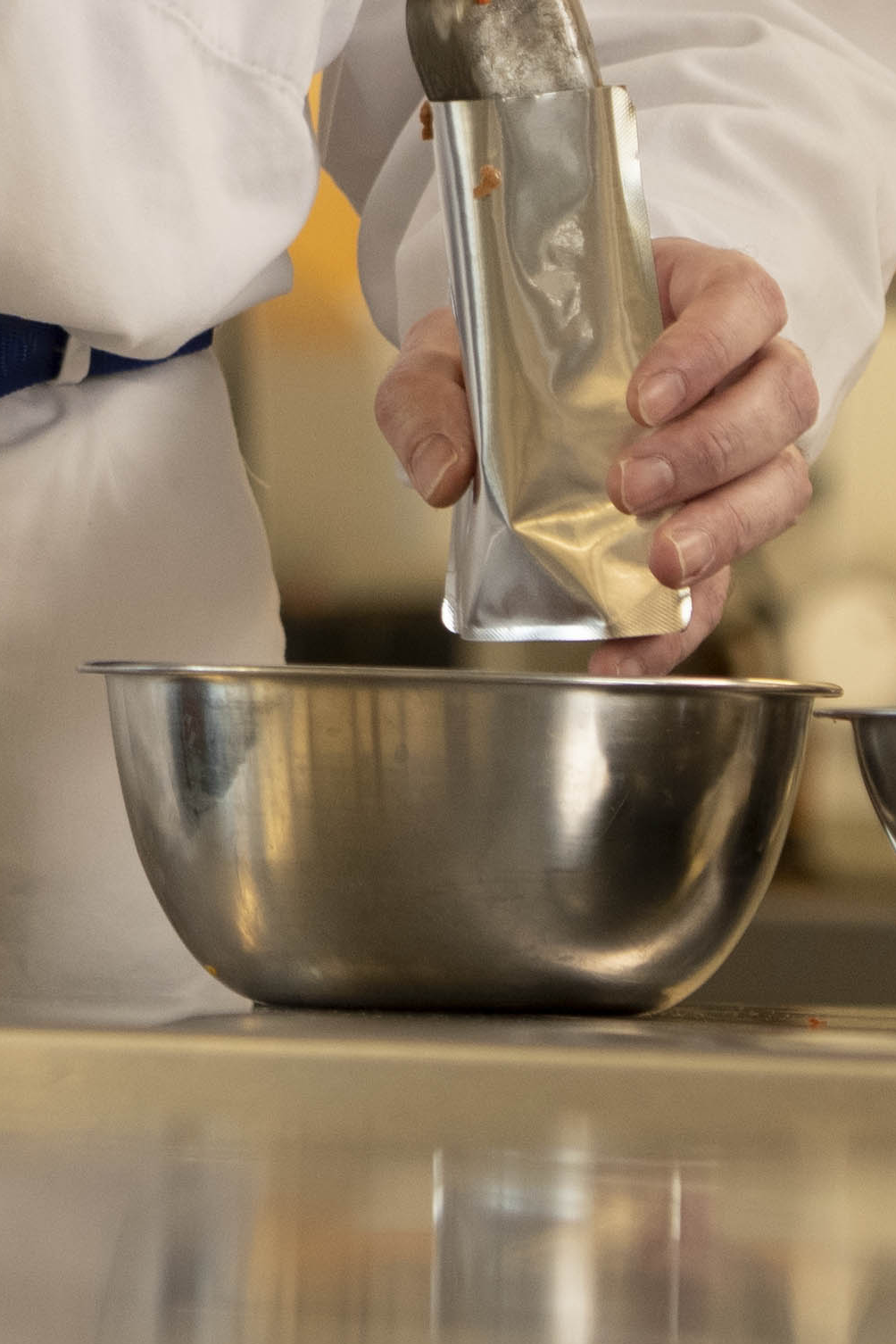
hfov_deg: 2.2
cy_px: -928
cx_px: -605
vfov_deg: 3.3
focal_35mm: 614
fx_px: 22921
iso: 320
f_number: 3.5
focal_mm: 112
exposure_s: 1/200
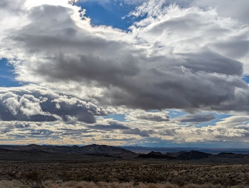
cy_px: 94
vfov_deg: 30.3
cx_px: 124
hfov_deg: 39.6
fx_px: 346
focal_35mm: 48
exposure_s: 1/15152
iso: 51
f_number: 1.85
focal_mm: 6.81
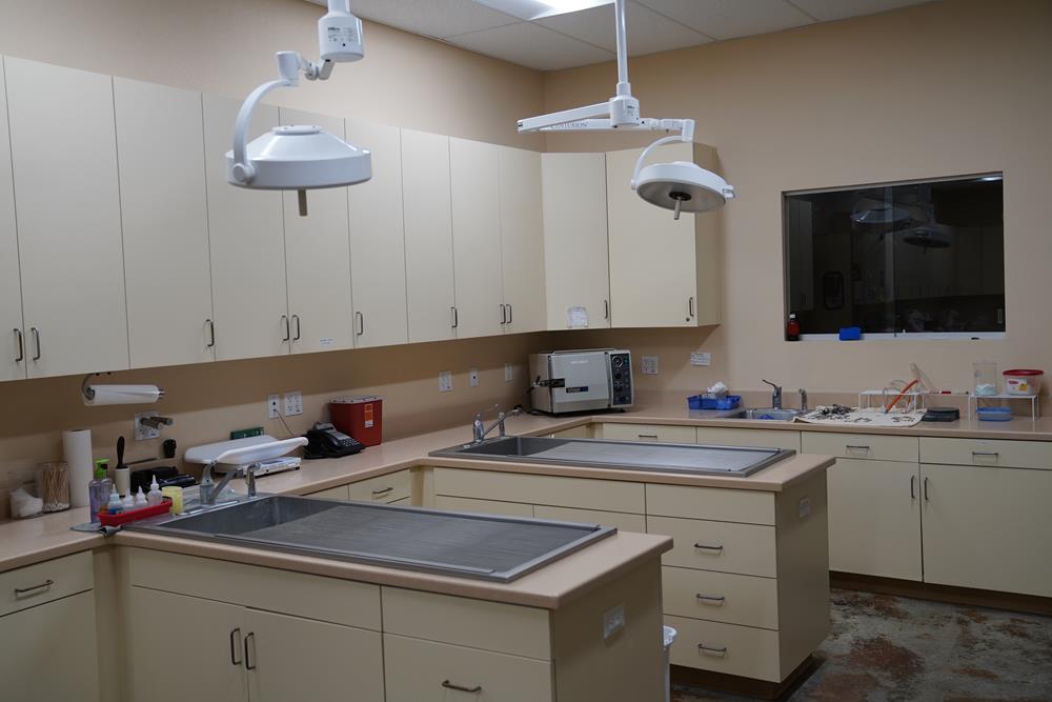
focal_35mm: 36
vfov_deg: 36.9
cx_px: 526
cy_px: 351
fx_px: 1052
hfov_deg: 53.1
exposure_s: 1/160
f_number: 4
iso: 500
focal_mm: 36
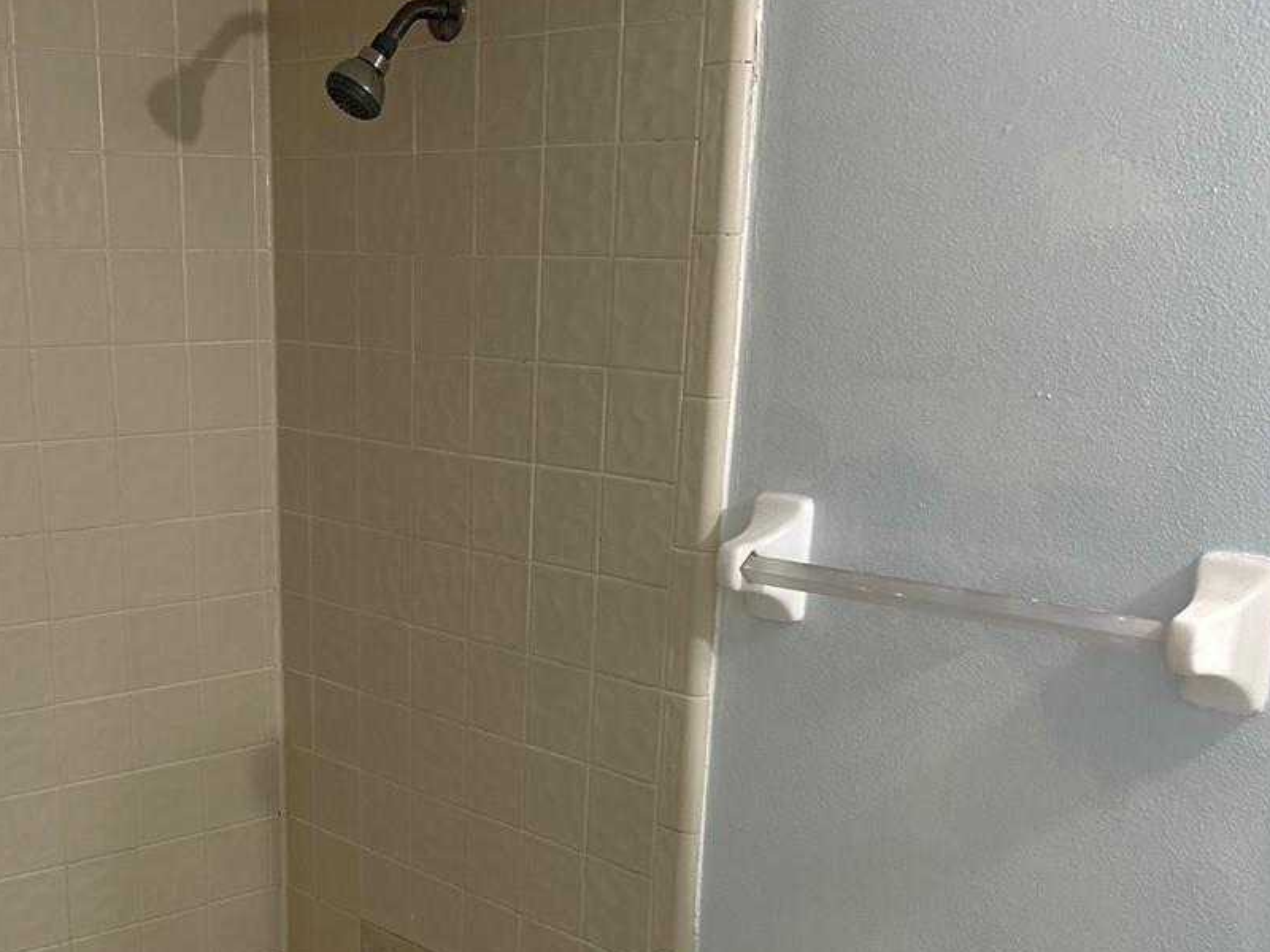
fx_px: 1761
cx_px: 398
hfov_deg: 39.1
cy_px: 833
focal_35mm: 48
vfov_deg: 29.2
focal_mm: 6.86
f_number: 1.78
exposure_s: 1/60
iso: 320
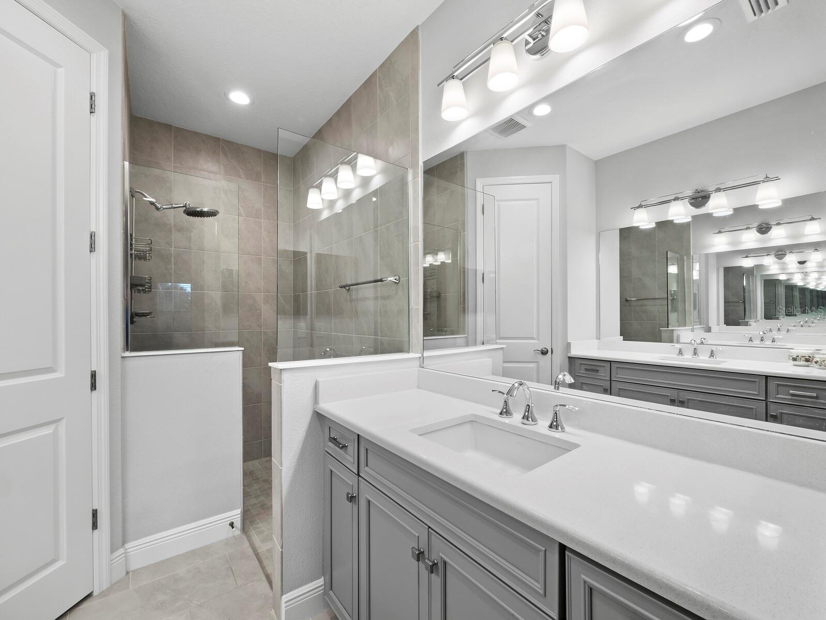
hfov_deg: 102.0
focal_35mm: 14
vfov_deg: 85.7
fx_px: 334
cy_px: 310
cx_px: 413
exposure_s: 1/13
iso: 400
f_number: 10
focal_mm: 7
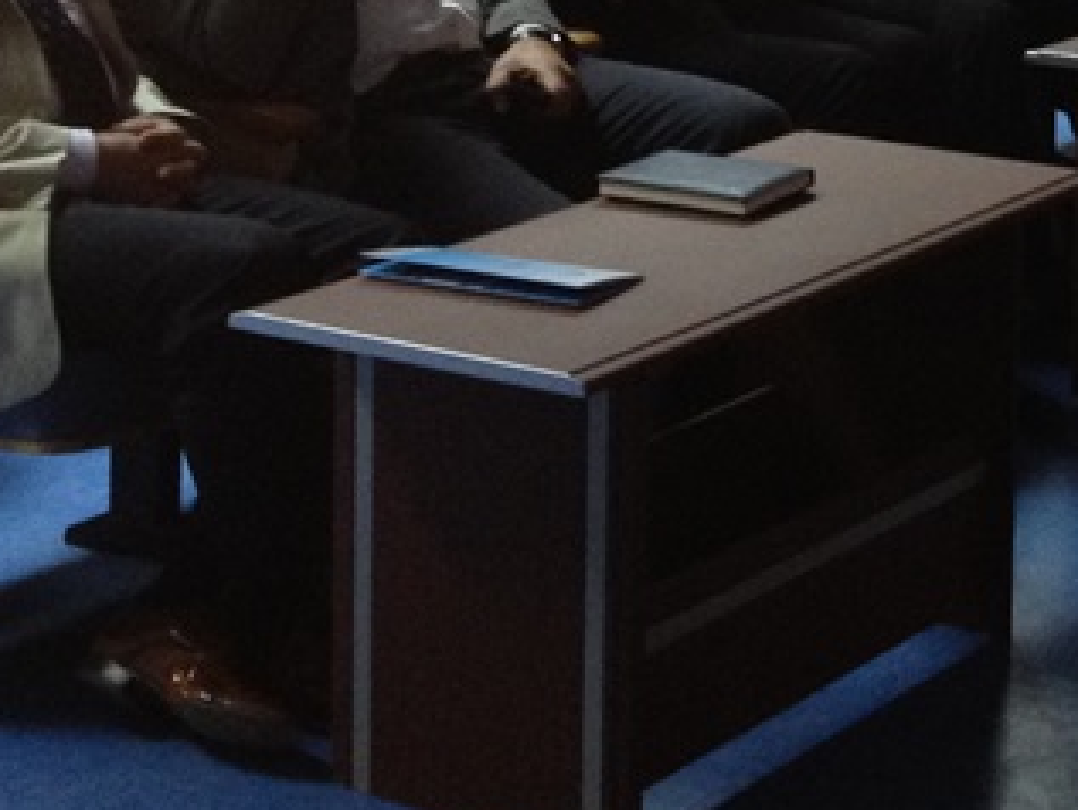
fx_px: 3520
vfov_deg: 12.6
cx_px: 1306
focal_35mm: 113
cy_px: -347
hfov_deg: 16.6
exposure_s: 1/20
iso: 200
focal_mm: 4.28
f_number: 2.4
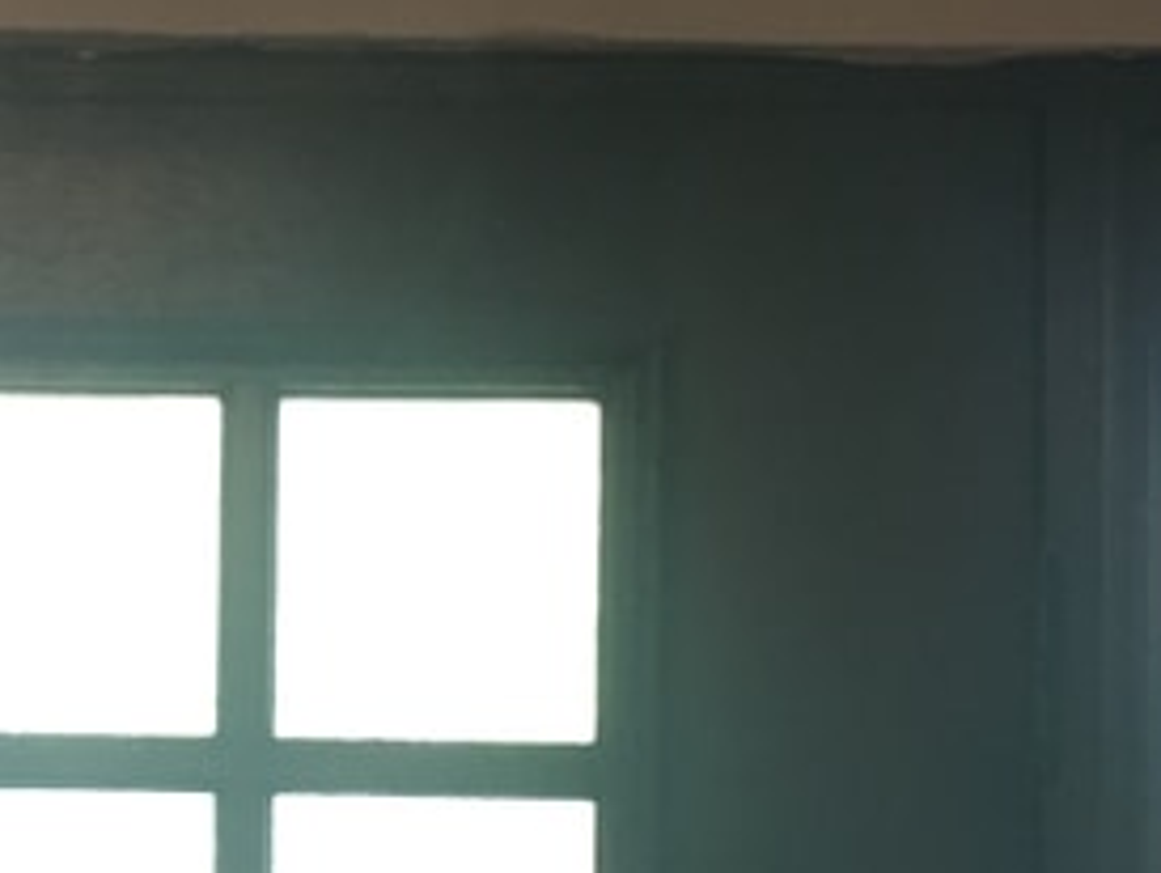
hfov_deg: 13.8
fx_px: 4733
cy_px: 509
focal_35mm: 141
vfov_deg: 10.5
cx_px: 40
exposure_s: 1/30
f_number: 2.2
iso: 80
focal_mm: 4.15
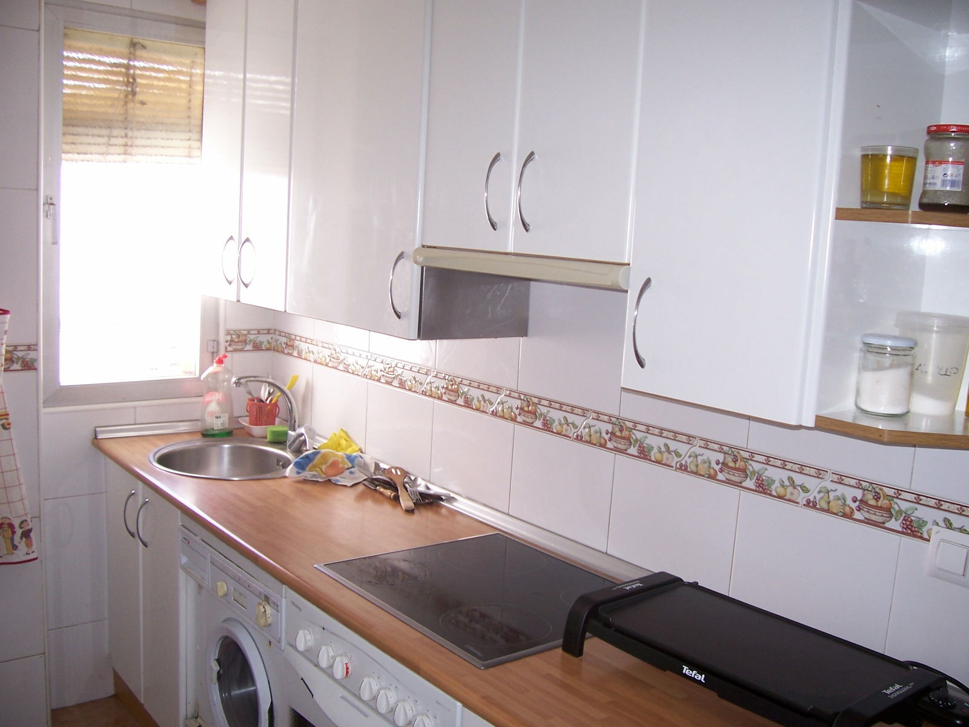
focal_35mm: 34
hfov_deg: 54.0
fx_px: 952
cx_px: 484
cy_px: 364
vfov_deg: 41.8
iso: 80
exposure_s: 1/60
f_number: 2.7
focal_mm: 5.6
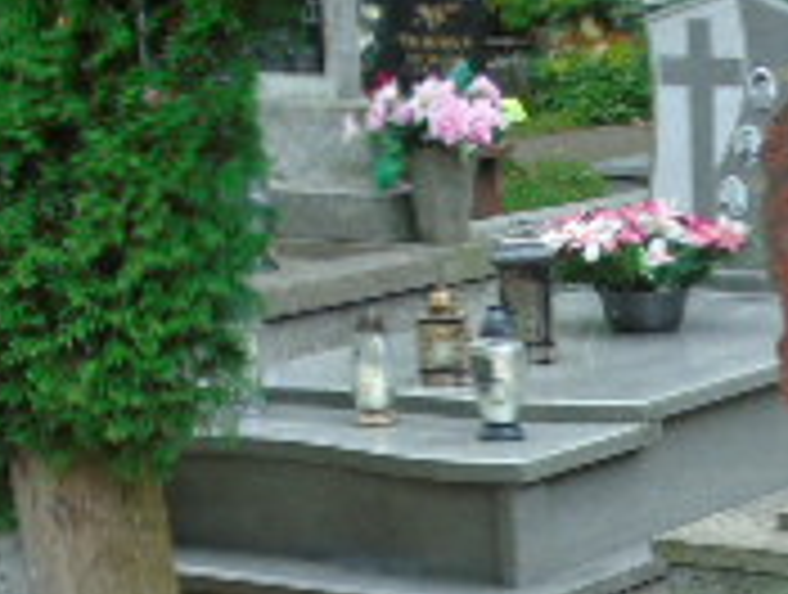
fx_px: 2829
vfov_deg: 11.5
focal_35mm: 124
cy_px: 882
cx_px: 865
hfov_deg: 15.4
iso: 80
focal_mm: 6.1
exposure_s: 1/50
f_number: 3.8
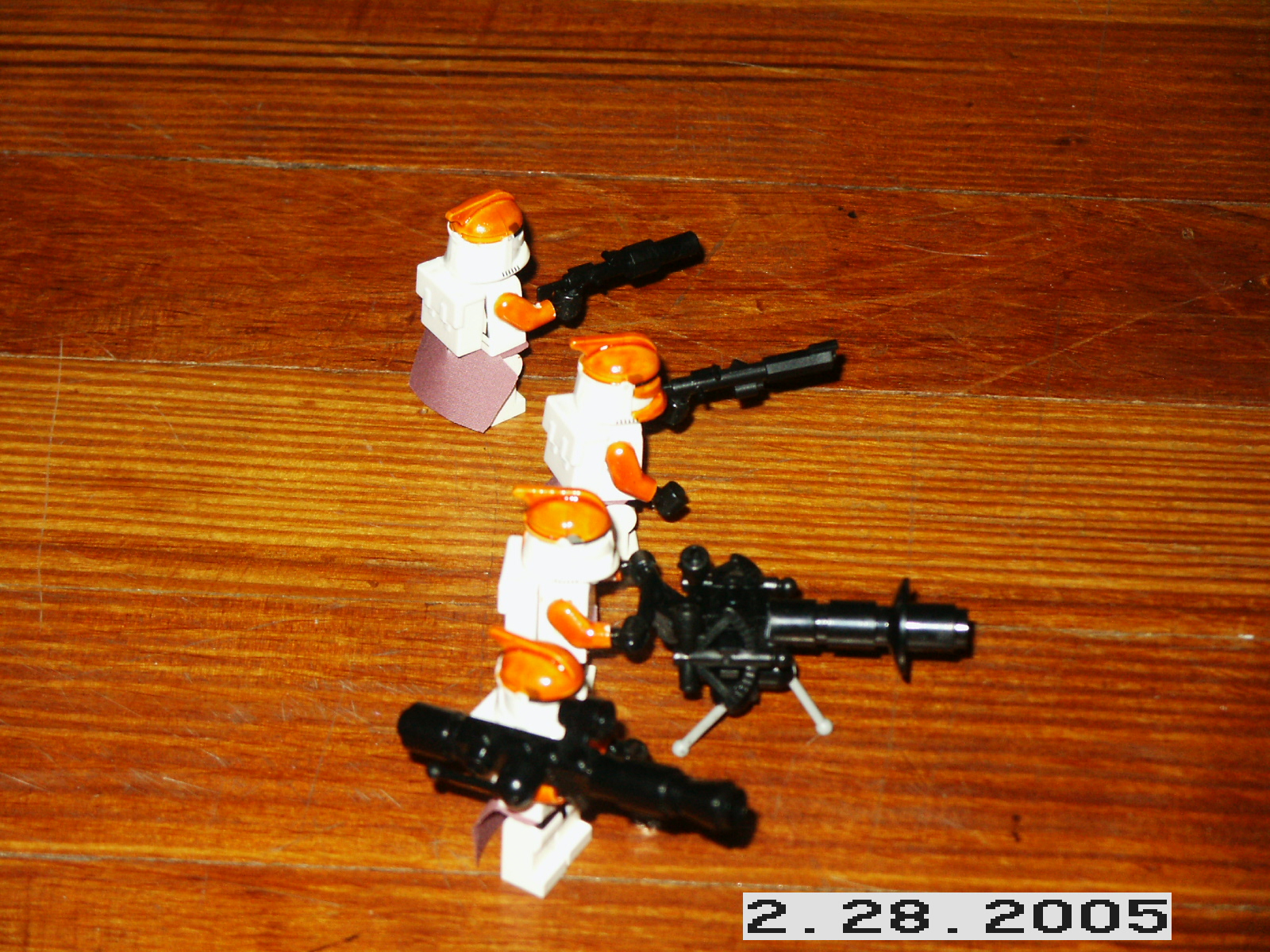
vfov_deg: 11.4
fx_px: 4769
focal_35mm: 130
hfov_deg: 15.2
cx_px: 635
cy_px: 476
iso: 200
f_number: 3.6
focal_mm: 26.54
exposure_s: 1/125
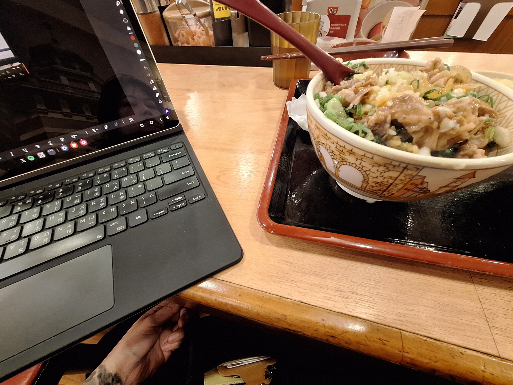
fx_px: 193
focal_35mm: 13
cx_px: 256
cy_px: 192
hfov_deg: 106.2
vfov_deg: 89.9
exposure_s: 1/24
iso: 250
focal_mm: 1.74
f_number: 2.2
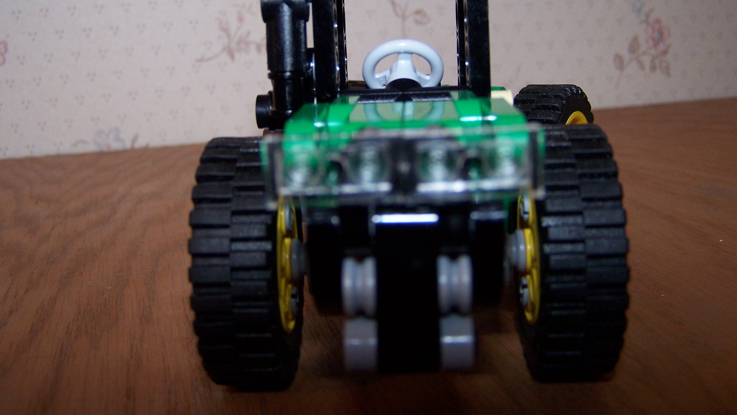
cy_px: 148
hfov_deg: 48.4
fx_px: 821
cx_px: 365
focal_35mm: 42
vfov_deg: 28.2
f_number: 2.8
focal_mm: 6.3
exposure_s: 1/60
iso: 140
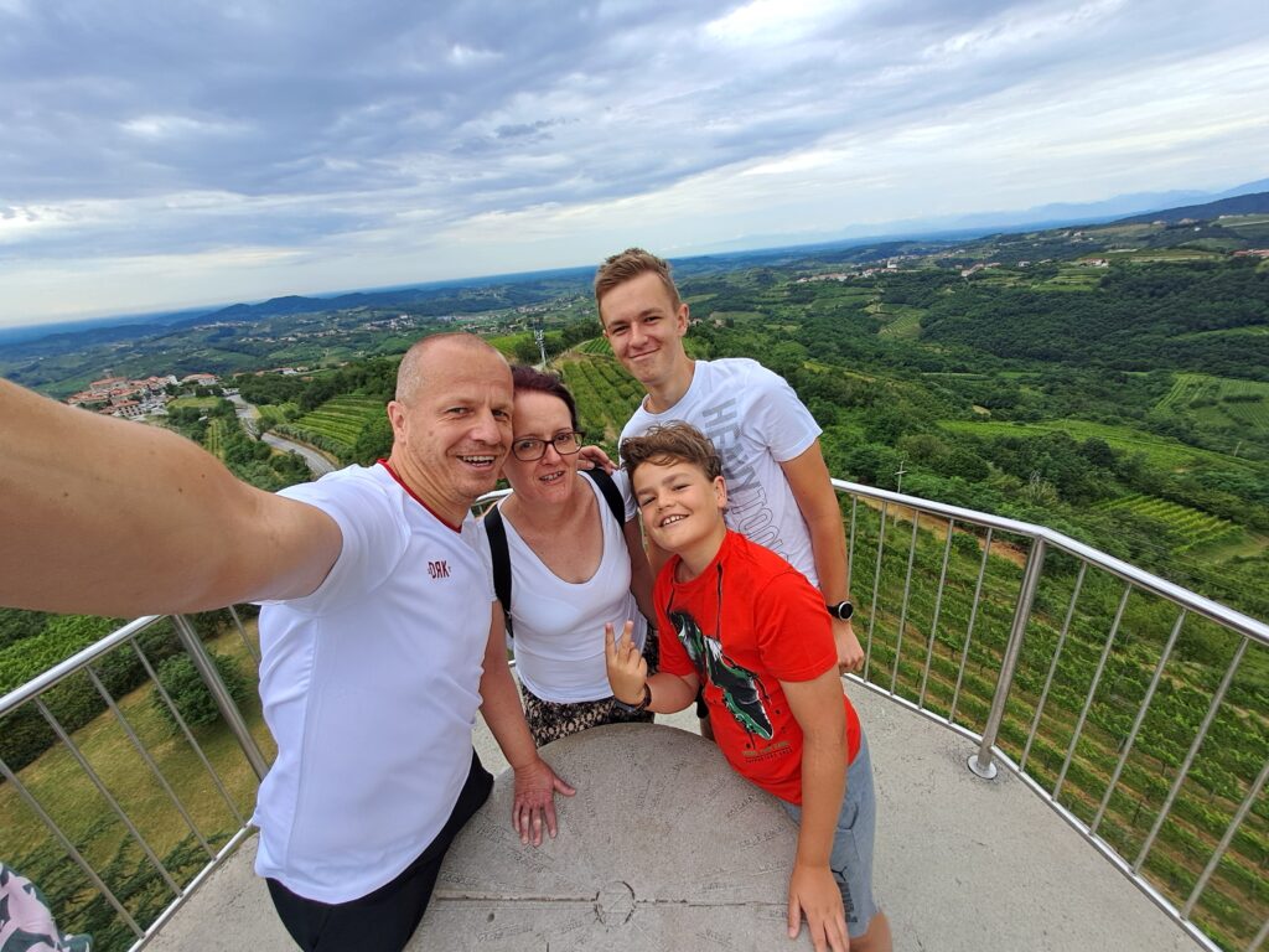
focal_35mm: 13
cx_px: 634
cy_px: 476
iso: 40
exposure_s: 1/618
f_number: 2.2
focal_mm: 1.42
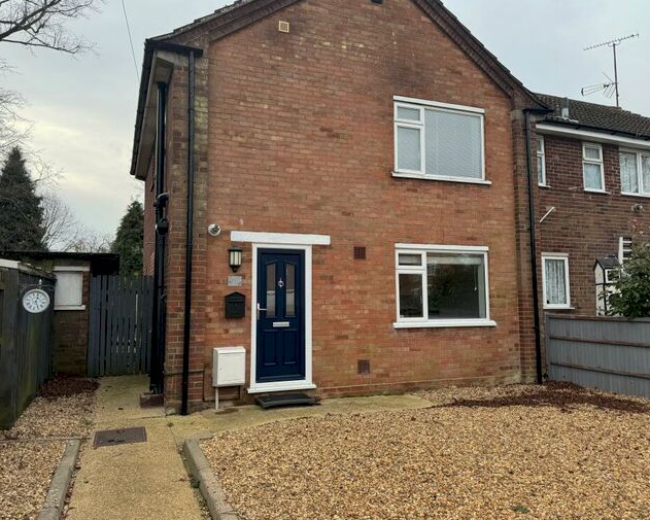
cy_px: 255
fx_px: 500
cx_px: 313
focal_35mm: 26
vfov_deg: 54.9
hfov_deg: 66.0
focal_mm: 6.86
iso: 80
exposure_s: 1/812
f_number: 1.78
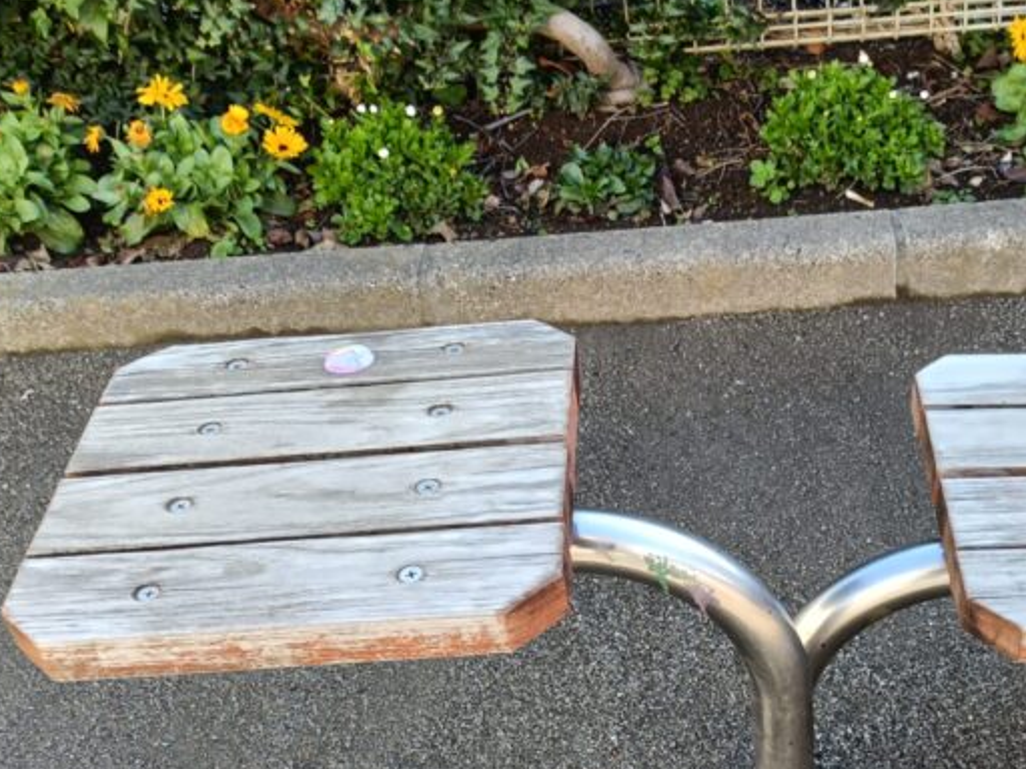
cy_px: 601
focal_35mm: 50
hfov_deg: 37.8
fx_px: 1482
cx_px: 675
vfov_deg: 28.6
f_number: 1.7
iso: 100
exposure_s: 1/100
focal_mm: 4.7
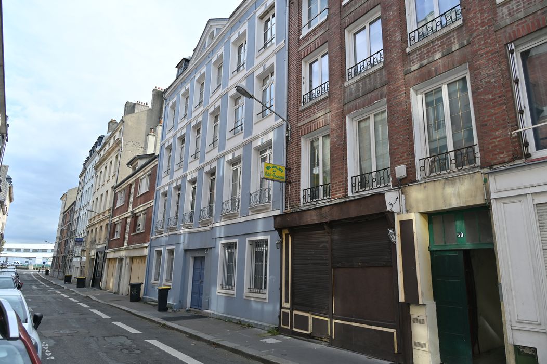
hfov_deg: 73.8
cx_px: 274
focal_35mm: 24
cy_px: 182
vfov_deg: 53.1
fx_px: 364
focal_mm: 24
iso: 100
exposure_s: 1/250
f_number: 5.6
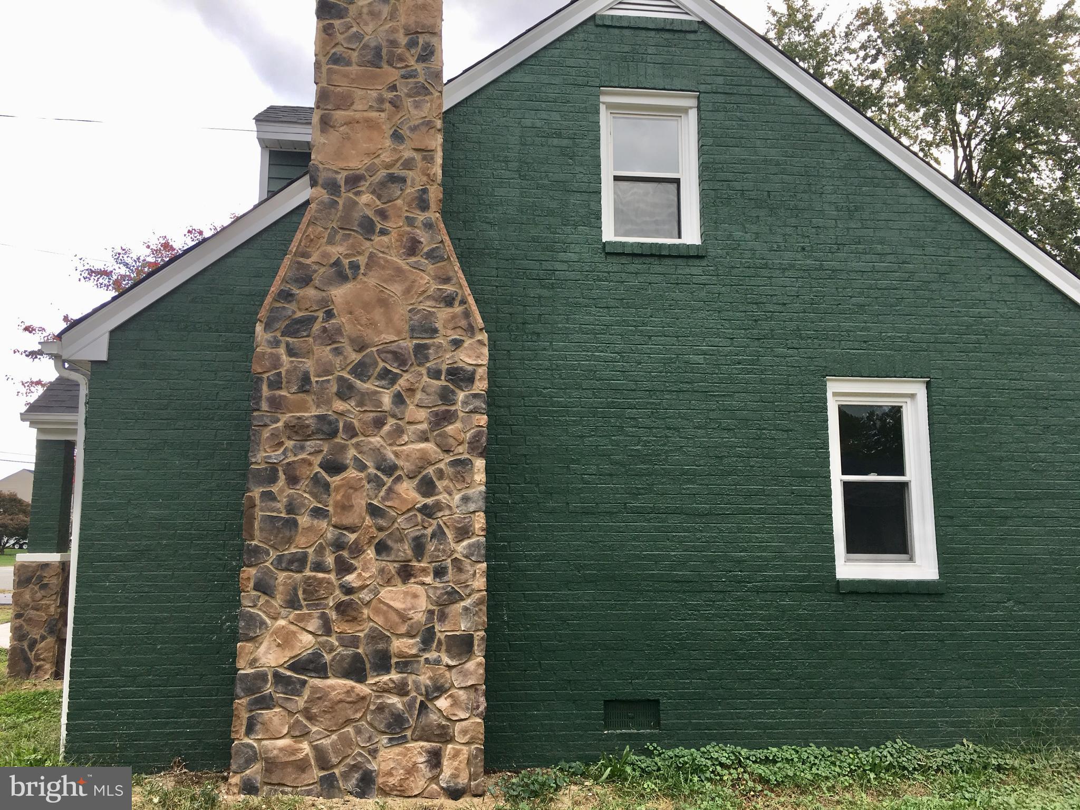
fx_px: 905
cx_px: 540
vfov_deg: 48.2
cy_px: 405
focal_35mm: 29
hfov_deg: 61.7
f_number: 2.2
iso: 25
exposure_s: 1/447
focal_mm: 4.15
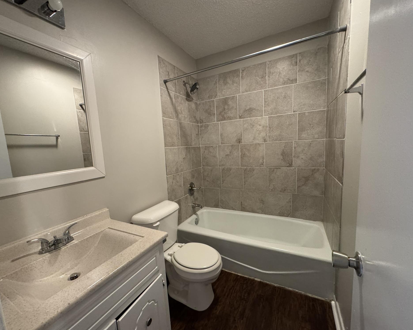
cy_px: 169
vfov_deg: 84.0
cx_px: 194
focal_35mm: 15
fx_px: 183
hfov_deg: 96.7
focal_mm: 2.22
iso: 640
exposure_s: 1/60
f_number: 2.2
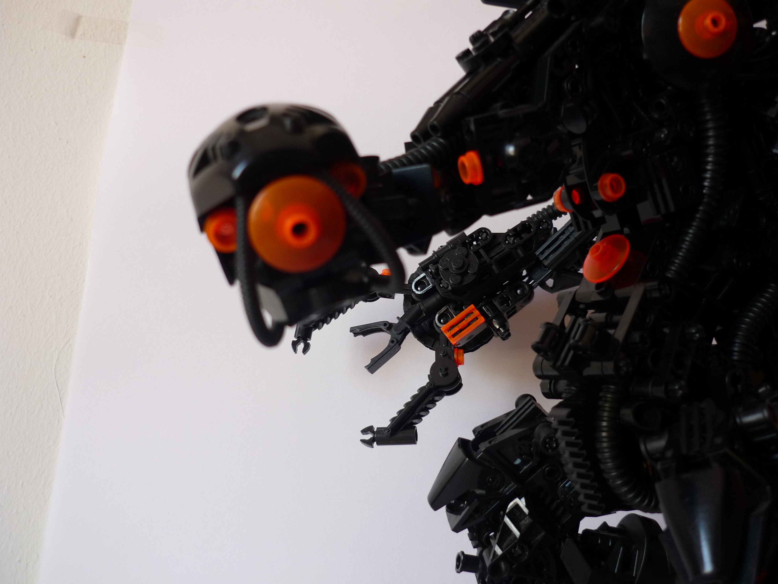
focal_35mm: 33
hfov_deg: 55.4
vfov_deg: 42.9
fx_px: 742
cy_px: 292
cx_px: 389
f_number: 2.8
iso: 100
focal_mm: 5.5
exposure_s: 1/30
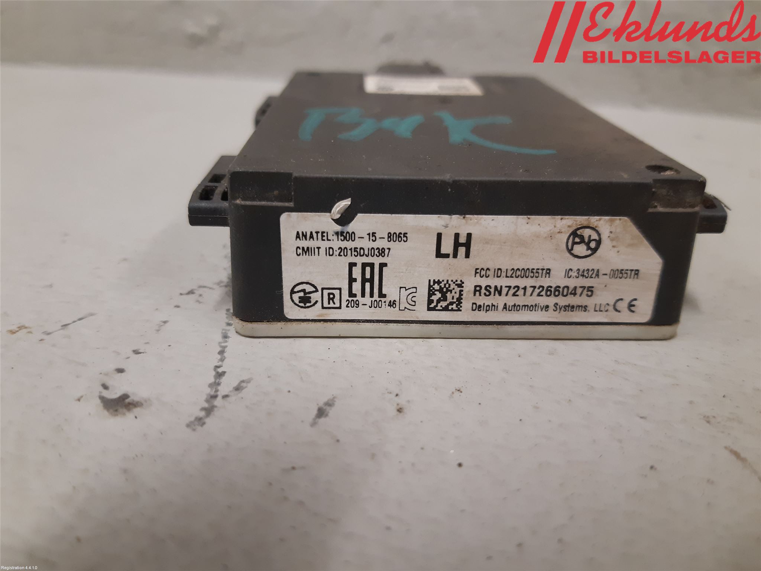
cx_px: 380
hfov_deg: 67.3
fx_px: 572
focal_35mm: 26
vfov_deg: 53.1
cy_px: 286
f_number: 1.7
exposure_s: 1/50
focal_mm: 3.93
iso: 200
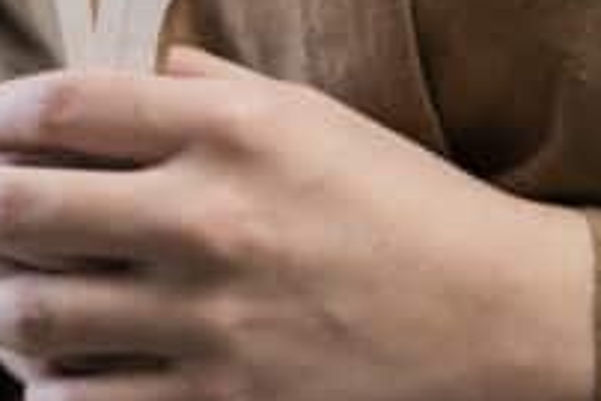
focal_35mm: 147
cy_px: -79
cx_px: -128
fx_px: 2456
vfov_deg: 9.2
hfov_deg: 13.6
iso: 640
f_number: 2.8
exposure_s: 1/320
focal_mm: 53
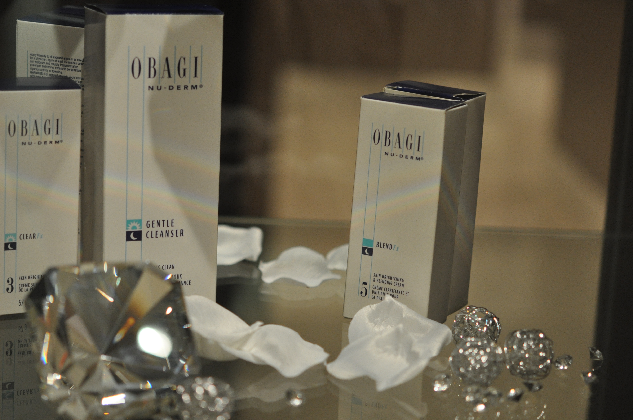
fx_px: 1581
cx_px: 316
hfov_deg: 22.6
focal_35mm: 90
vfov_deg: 15.2
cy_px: 210
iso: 800
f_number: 3.2
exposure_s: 1/160
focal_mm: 60
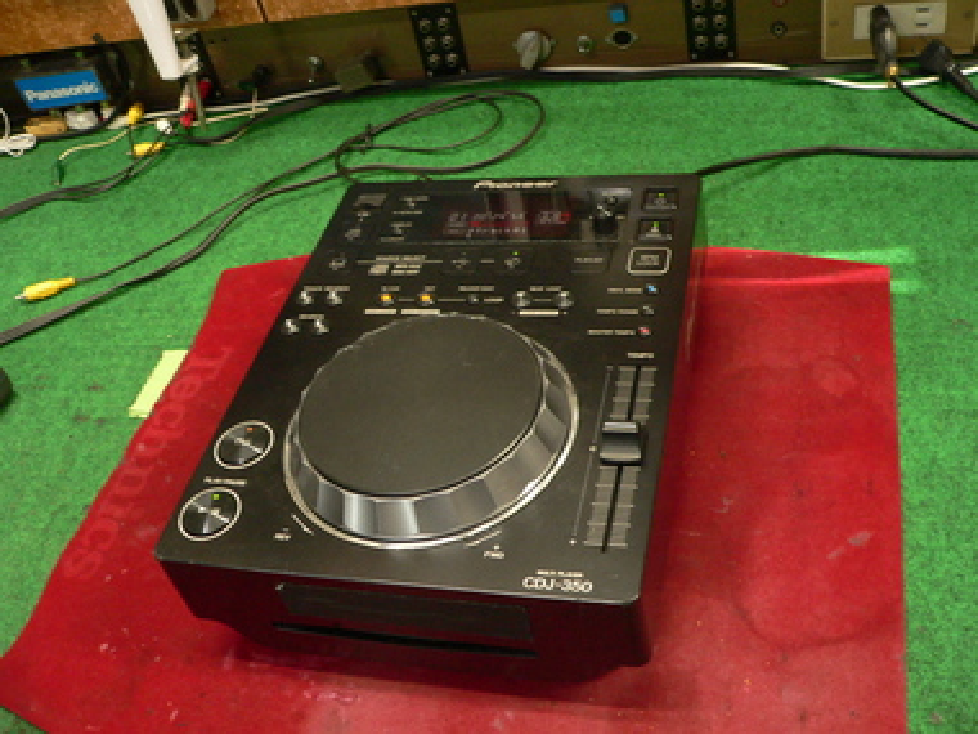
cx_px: 489
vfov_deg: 39.7
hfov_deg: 51.4
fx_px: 1017
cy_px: 367
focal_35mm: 36
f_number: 2.8
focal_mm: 6
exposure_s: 1/13
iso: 200
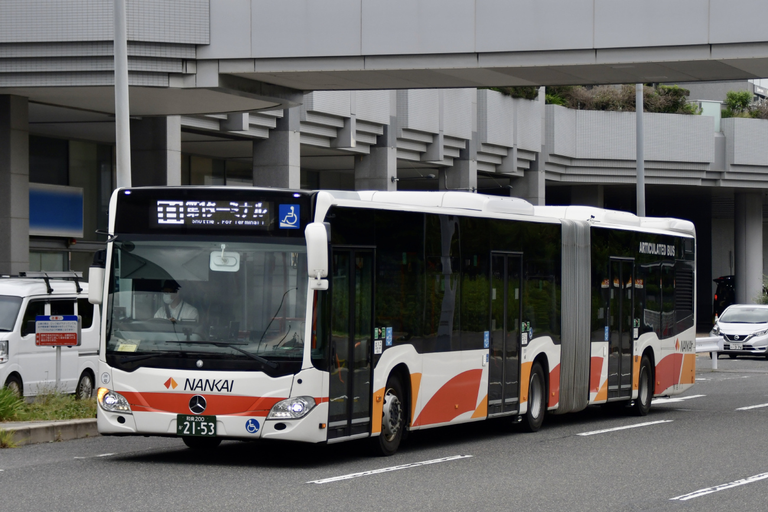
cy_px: 256
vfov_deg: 13.0
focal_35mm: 105
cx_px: 384
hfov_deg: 19.5
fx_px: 2240
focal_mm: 70
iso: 400
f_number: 5
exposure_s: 1/640
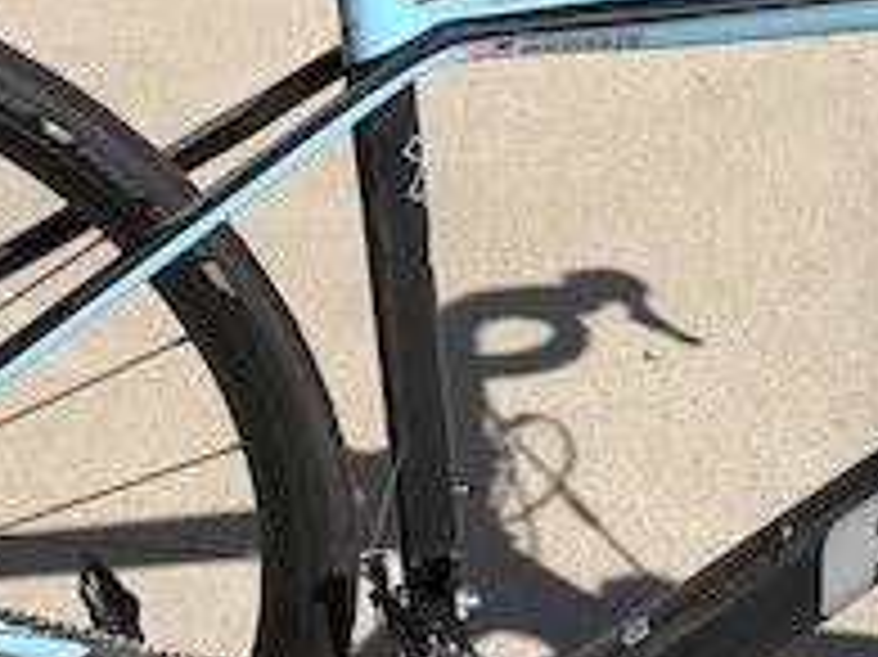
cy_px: 189
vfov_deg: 12.8
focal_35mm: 115
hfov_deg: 17.1
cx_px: 612
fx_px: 2915
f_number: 1.8
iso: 20
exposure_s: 1/3003
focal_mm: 4
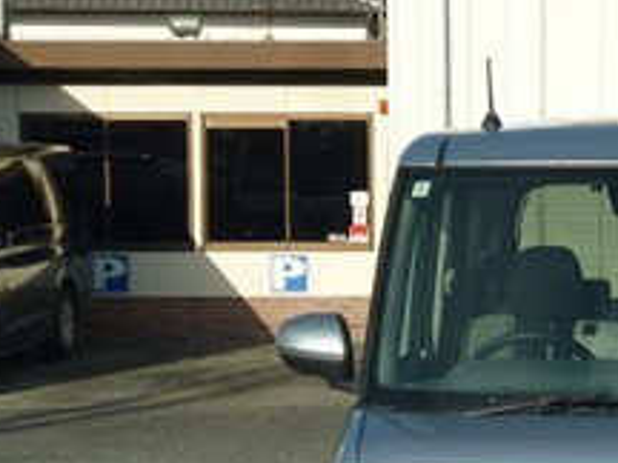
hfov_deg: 14.2
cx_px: 687
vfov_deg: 10.8
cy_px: 406
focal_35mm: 136
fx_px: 2428
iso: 100
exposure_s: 1/160
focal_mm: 8.1
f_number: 11
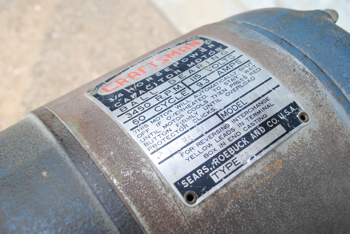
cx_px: 175
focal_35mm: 42
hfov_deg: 46.3
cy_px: 117
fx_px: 409
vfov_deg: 32.0
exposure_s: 1/200
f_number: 8
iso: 800
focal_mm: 28
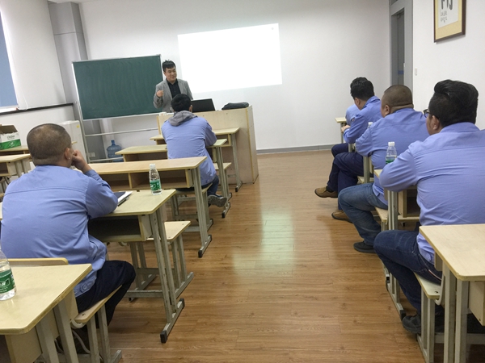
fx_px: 406
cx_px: 242
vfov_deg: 48.2
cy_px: 182
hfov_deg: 61.7
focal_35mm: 29
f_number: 2.2
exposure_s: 1/17
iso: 40
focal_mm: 4.15
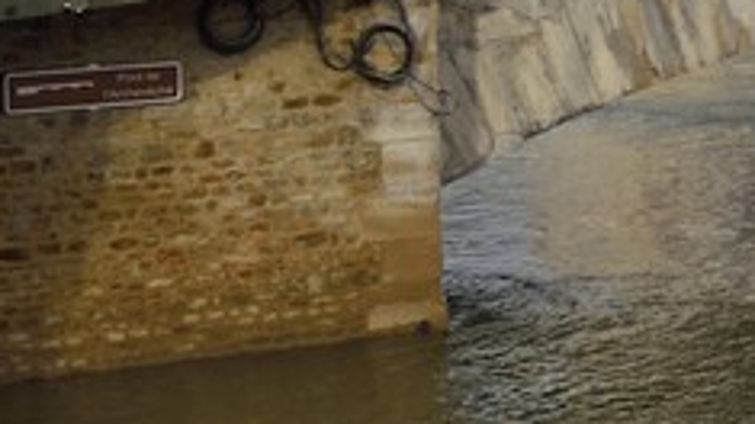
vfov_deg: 6.9
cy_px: -292
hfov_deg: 9.0
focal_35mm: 171
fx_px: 3422
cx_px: 2557
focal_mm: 24
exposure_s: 1/200
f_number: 14
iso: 200
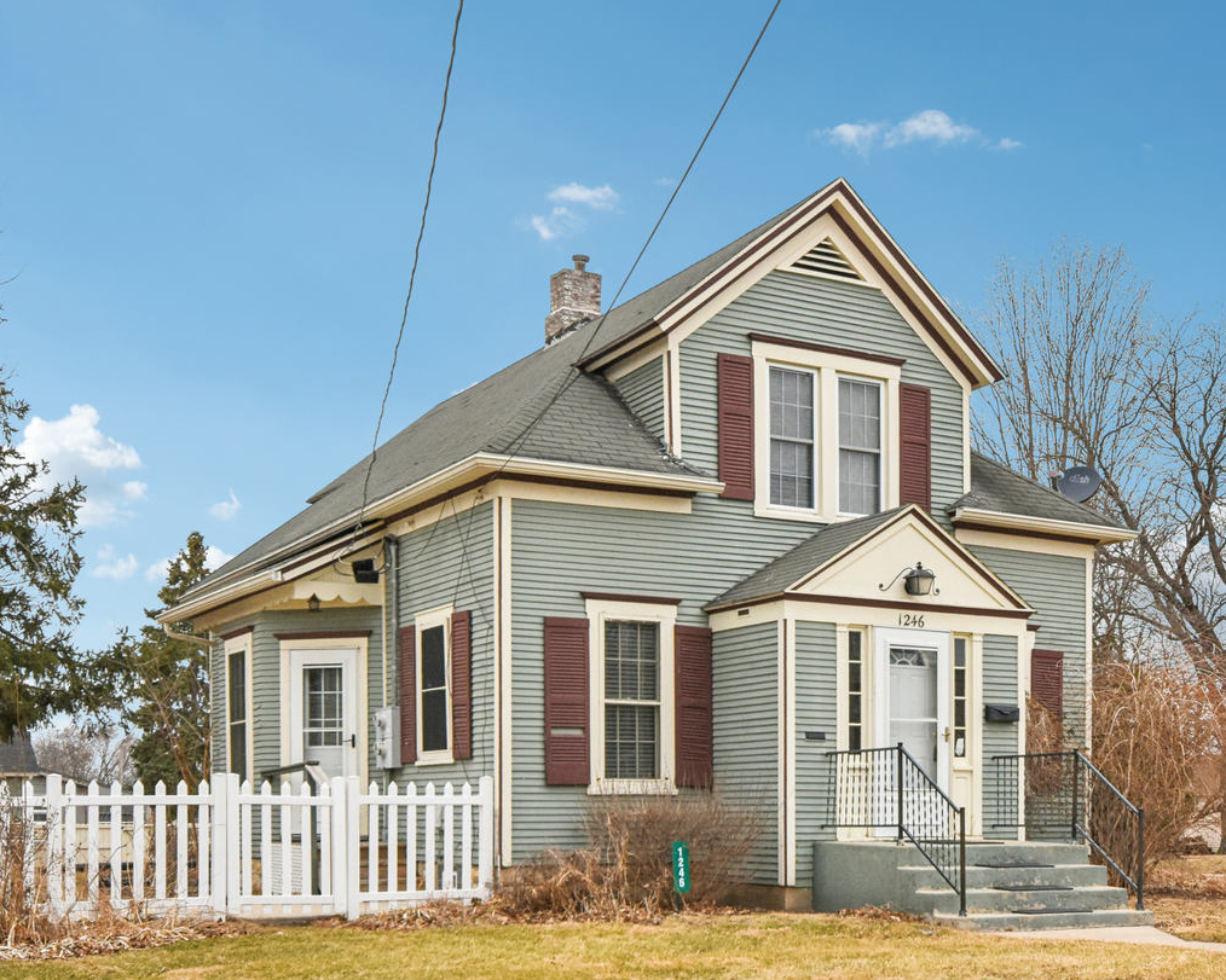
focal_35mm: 45
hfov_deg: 41.0
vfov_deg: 33.4
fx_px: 1633
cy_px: 509
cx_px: 721
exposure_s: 1/1000
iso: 640
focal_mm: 20
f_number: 8
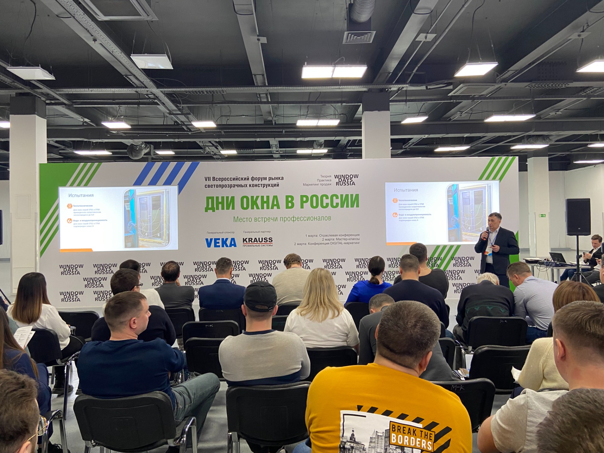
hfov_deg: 67.3
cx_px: 302
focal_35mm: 26
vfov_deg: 53.1
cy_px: 226
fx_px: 454
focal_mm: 4.25
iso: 100
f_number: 1.8
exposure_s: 1/50
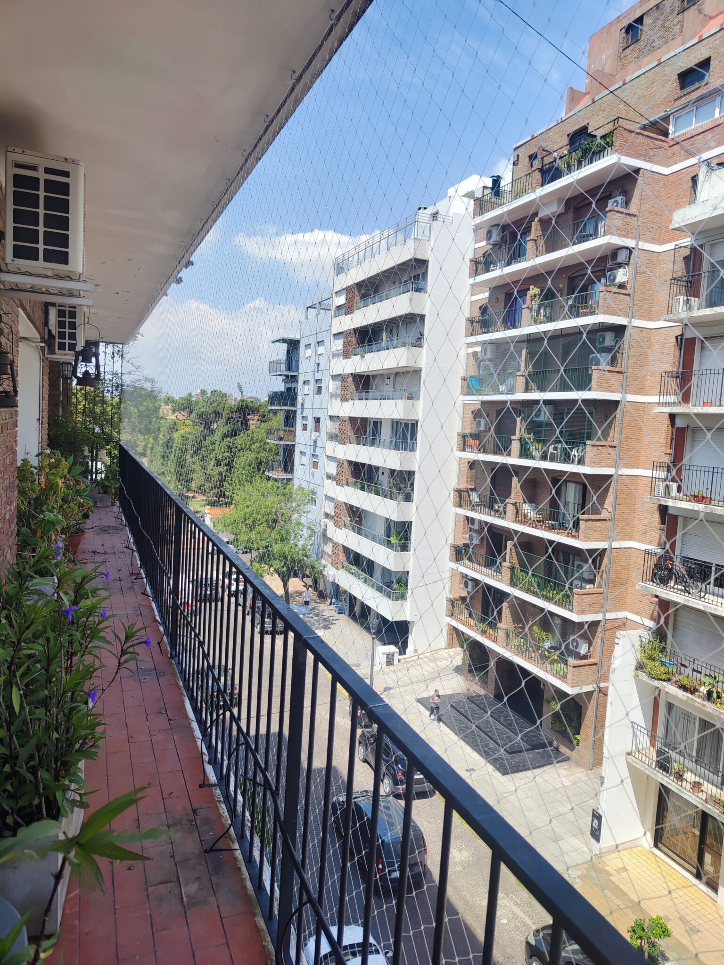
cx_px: 362
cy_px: 482
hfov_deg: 56.8
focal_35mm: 24
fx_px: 669
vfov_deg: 71.6
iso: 50
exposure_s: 1/2310
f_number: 1.88
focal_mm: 5.59
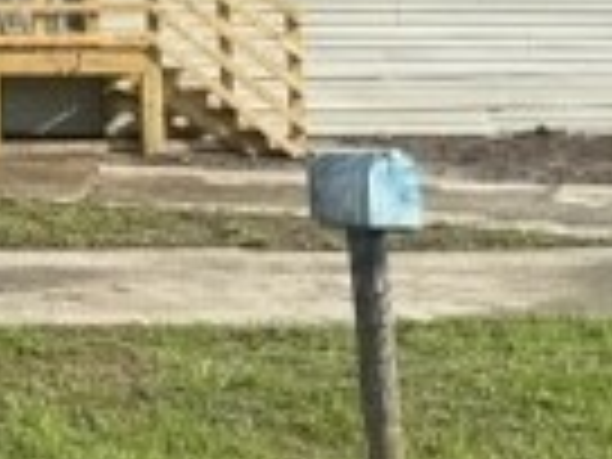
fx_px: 1998
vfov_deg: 12.2
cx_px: -459
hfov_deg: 15.3
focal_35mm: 113
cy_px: -333
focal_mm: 6.86
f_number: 1.78
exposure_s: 1/1988
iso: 80
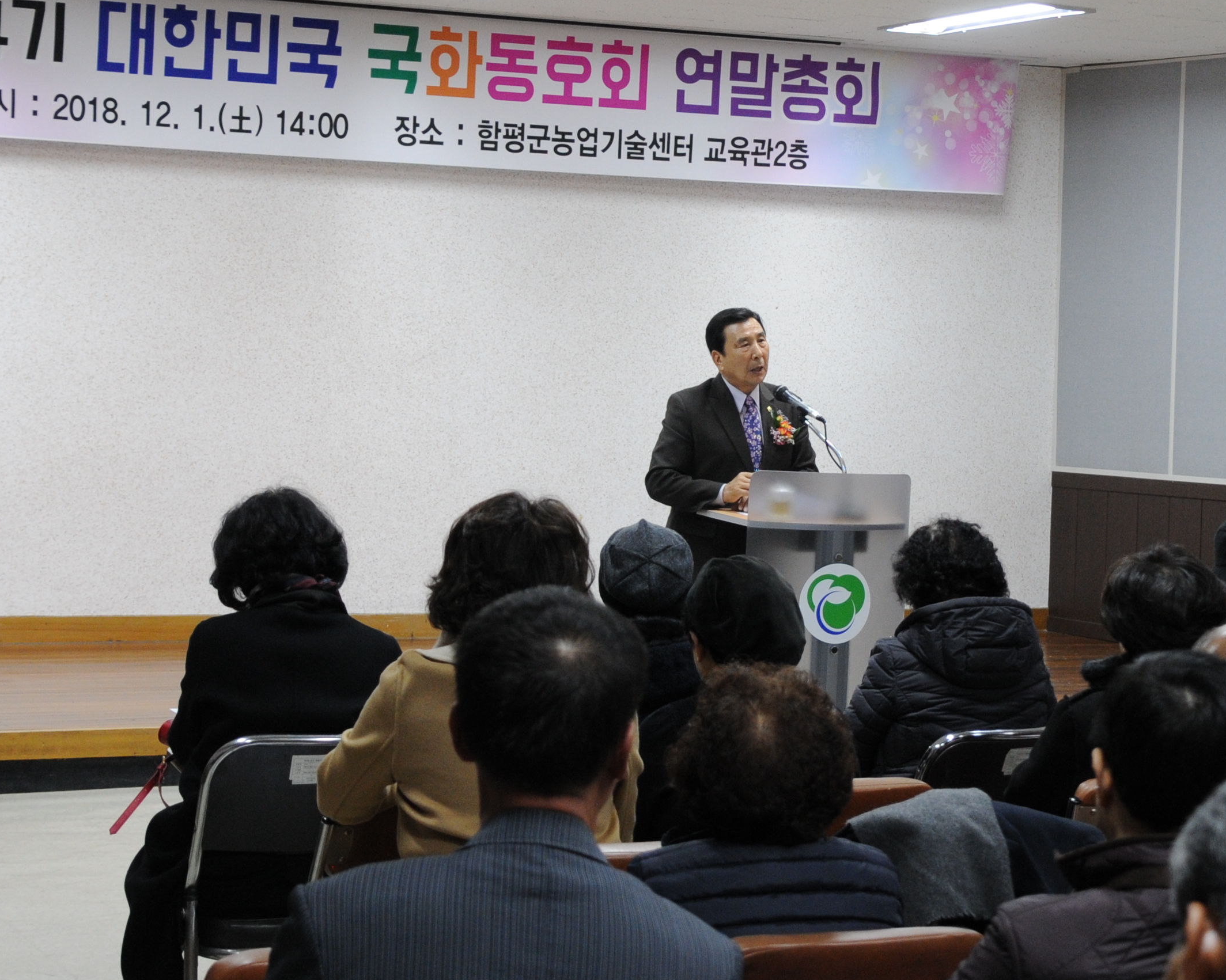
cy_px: 376
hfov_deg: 22.4
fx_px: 3084
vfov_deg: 18.0
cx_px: 754
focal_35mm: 85
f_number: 4
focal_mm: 30
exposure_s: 1/40
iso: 640
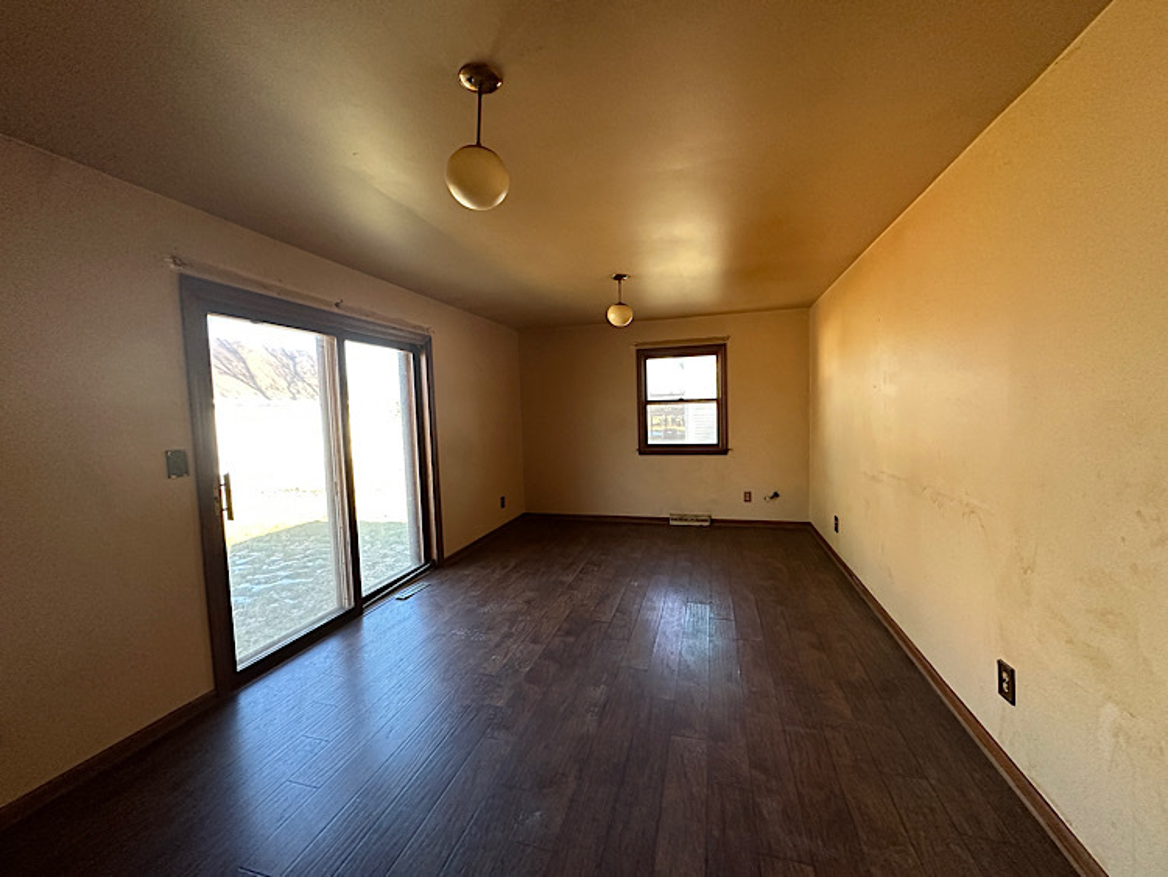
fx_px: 473
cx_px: 584
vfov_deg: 85.7
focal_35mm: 14
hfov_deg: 102.0
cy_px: 438
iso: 320
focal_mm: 2.22
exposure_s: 1/98
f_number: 2.2
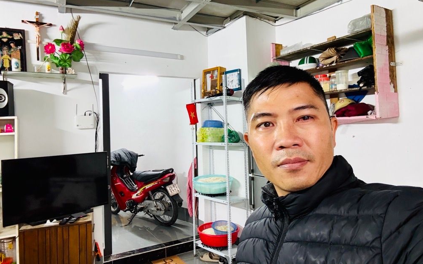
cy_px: 119
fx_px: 288
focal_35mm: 25
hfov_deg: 72.6
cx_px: 209
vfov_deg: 49.2
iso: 320
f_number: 1.9
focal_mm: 2.69
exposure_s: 1/60
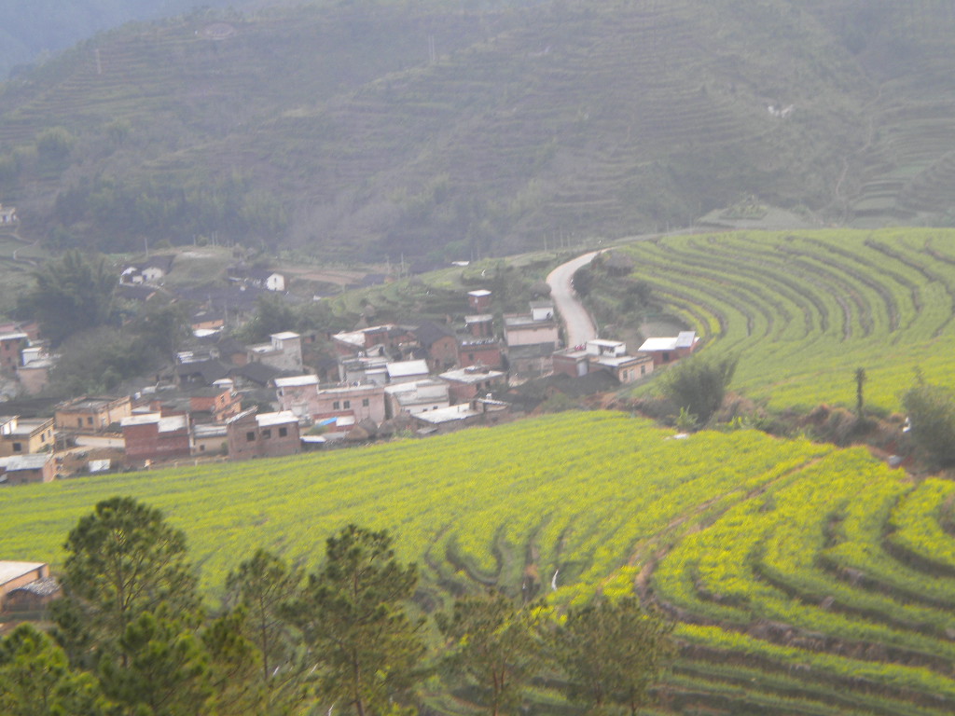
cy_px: 358
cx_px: 478
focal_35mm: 96
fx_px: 2648
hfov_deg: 20.4
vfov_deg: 15.4
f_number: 5.7
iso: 80
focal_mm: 17.3
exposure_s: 1/64.6
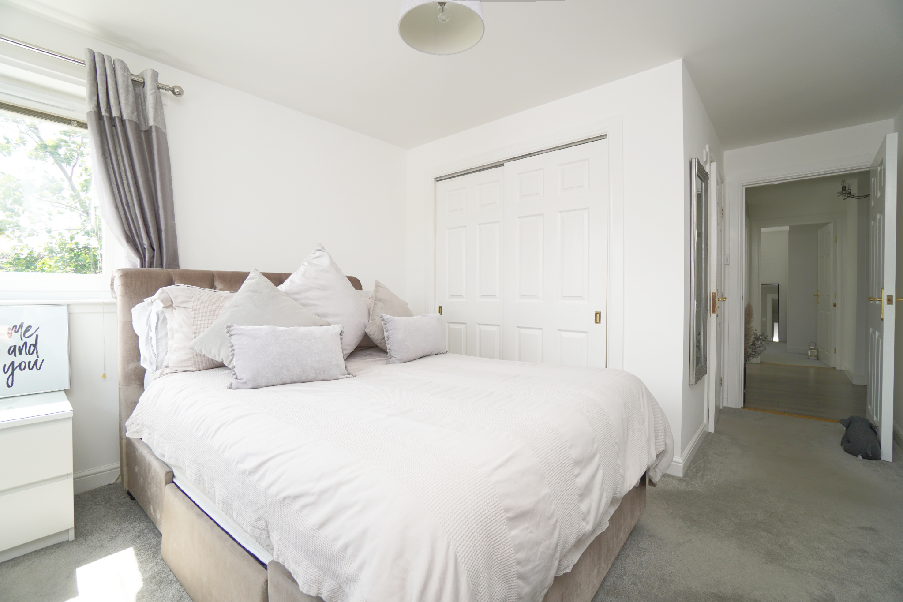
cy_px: 301
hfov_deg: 100.4
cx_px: 452
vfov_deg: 77.3
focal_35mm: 15
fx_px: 376
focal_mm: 10
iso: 160
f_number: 4
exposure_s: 1/160
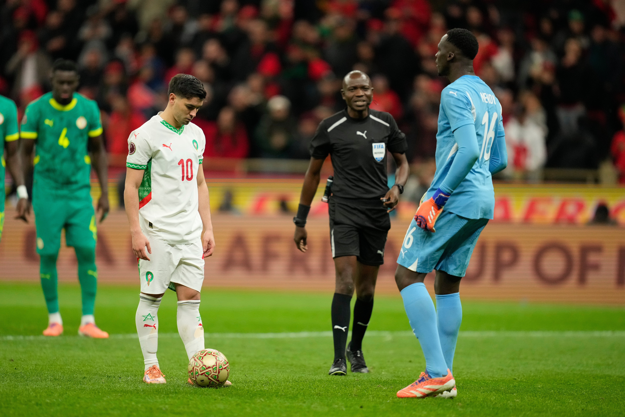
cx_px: 312
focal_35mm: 400
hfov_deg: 5.2
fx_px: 6944
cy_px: 208
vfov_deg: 3.4
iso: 3200
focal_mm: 400
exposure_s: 1/2500
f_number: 2.8
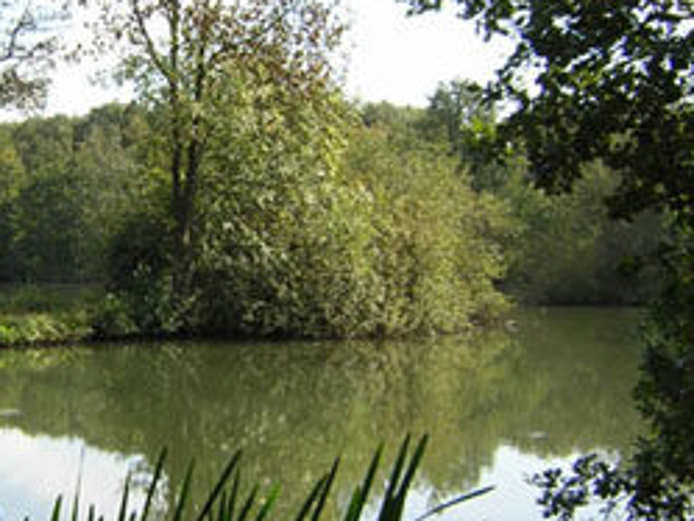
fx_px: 1304
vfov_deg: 22.5
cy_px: 192
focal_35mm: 65
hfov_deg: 29.2
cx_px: 151
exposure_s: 1/144
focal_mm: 4.7
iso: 100
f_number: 5.2
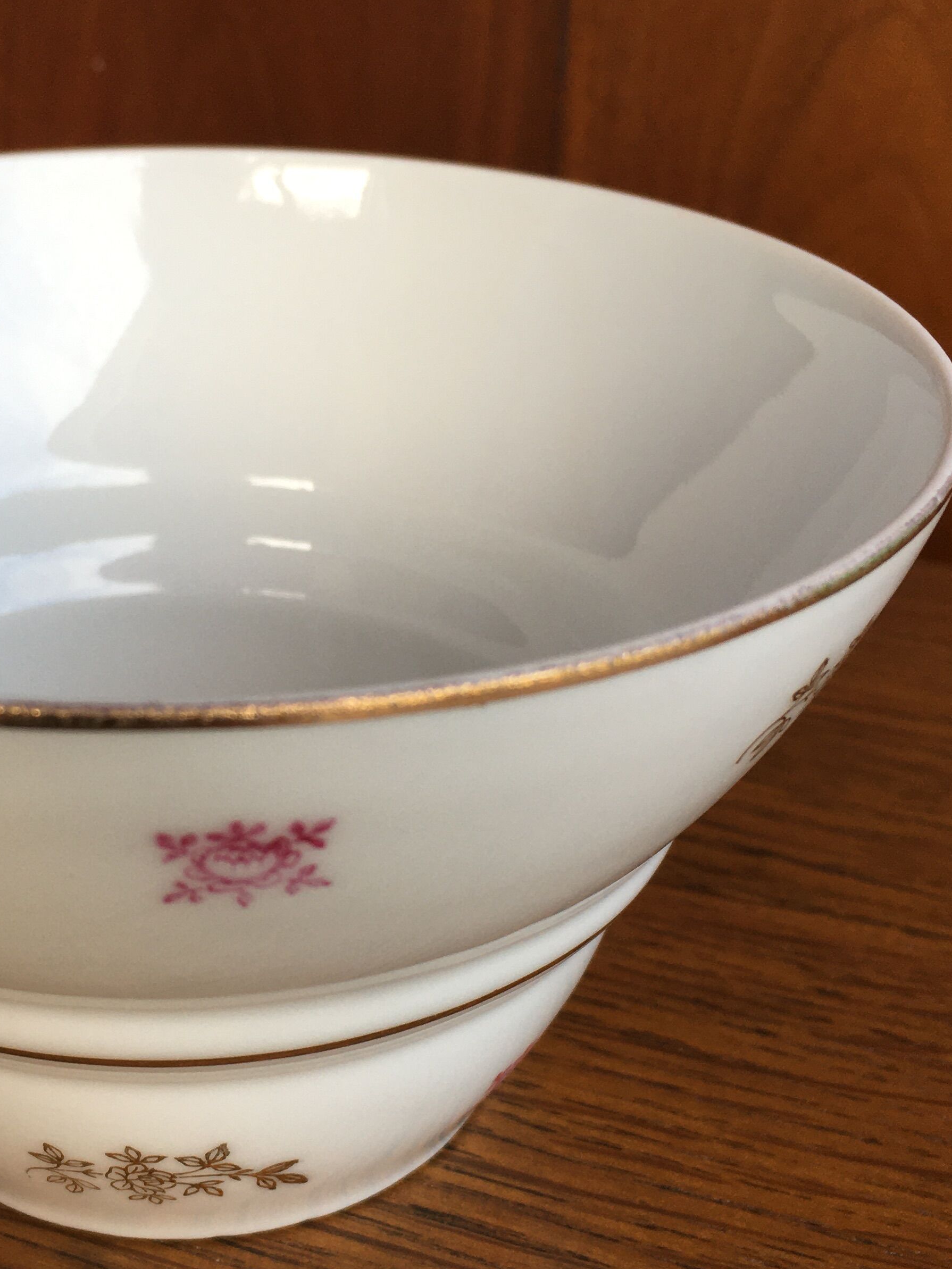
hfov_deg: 29.4
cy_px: 721
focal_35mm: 49
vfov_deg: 38.8
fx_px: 1796
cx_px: 298
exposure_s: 1/120
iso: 32
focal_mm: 4.15
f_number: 2.2
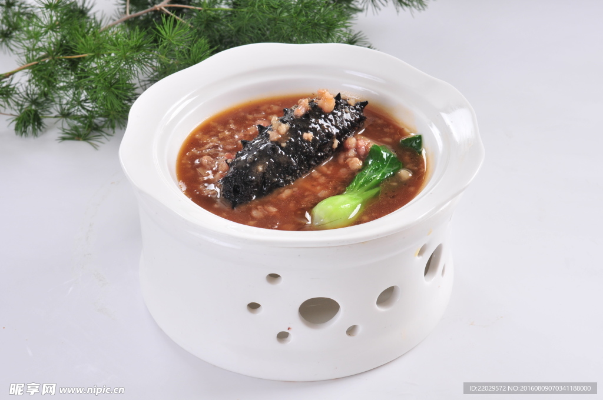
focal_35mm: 66
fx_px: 1104
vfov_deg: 20.6
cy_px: 200
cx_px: 302
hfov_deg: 30.5
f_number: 11
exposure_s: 1/125
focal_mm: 44
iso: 200
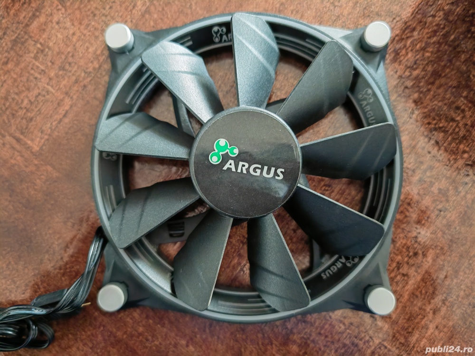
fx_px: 370
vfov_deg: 51.4
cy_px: 178
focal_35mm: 27
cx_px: 238
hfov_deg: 65.3
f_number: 1.6
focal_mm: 7.62
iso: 2500
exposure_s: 1/20
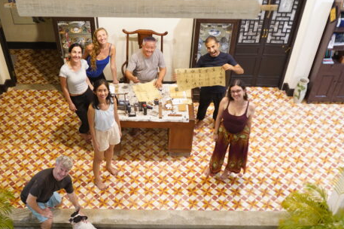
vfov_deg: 29.2
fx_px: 439
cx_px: 150
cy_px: 133
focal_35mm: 46
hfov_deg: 42.7
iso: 4000
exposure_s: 1/50
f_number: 2.5
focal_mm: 35
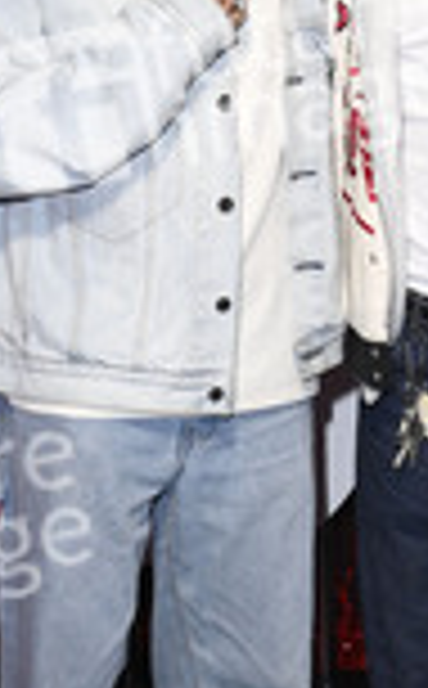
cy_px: 315
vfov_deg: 21.7
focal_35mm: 96
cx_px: 351
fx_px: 1800
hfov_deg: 13.5
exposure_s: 1/250
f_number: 5.6
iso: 1600
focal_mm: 36
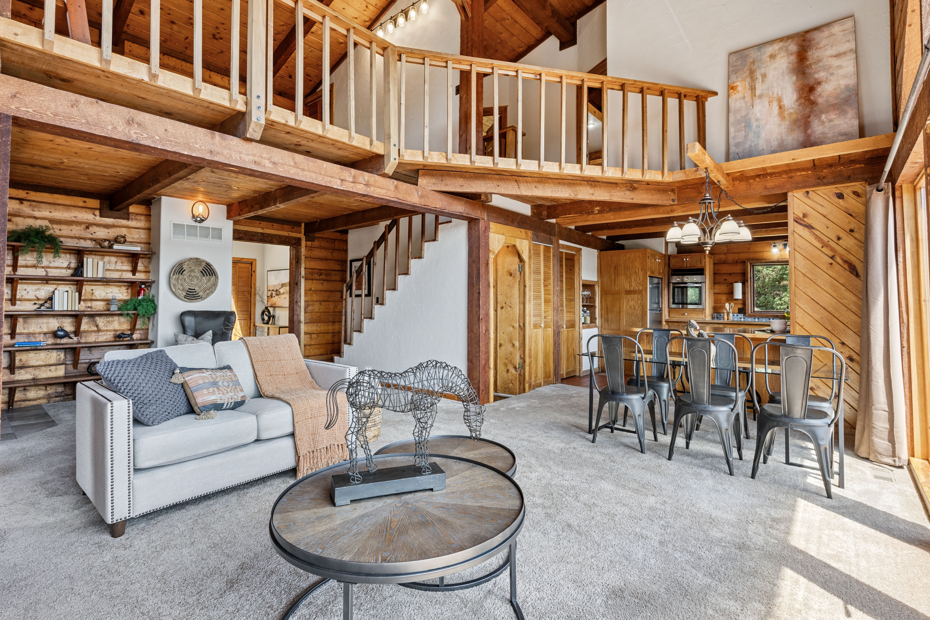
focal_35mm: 17
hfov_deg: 93.3
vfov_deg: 70.4
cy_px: 310
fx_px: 439
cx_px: 465
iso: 400
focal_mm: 17
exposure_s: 1/30
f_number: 11
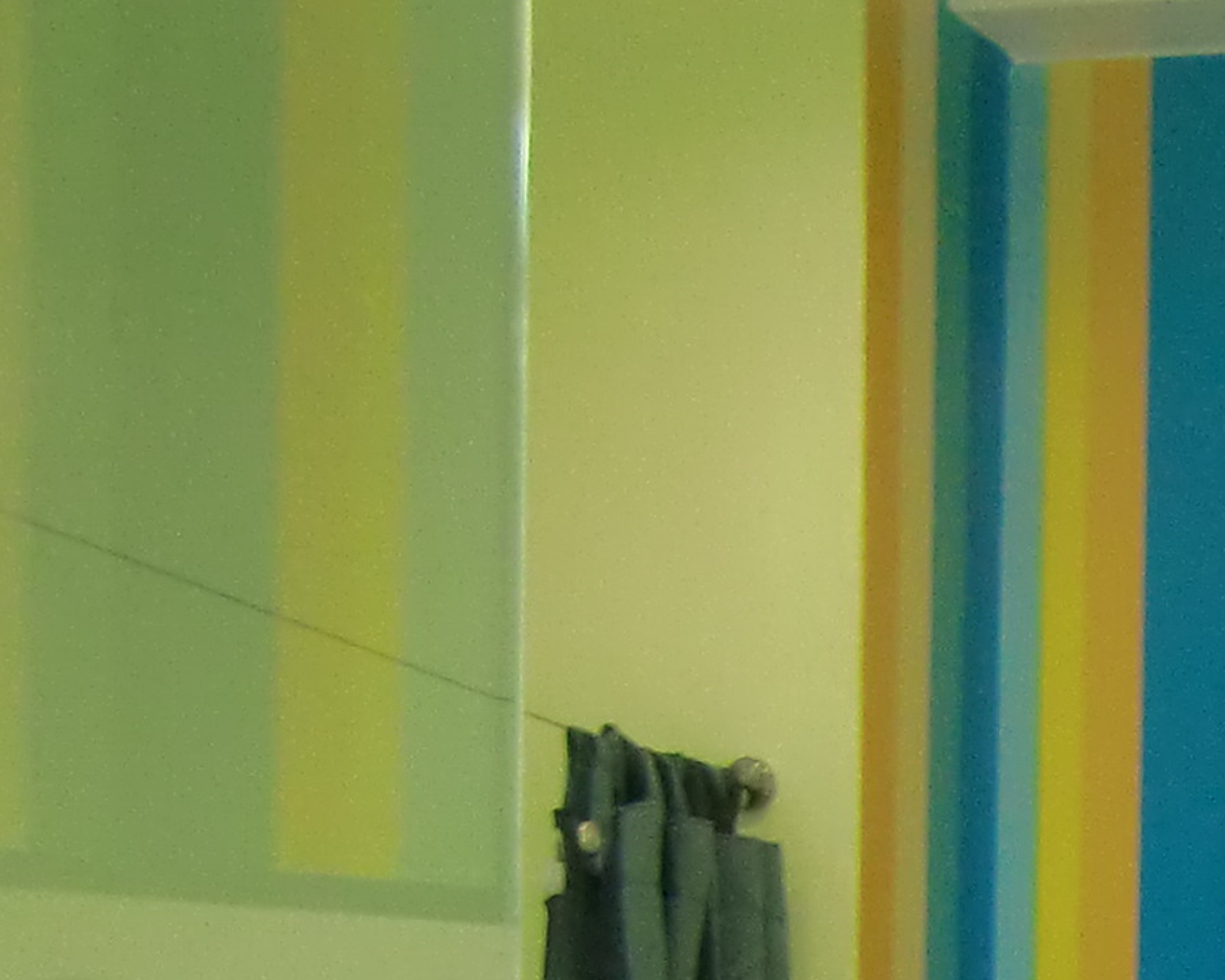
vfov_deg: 13.2
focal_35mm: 104
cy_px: 1842
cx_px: 2318
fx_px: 3771
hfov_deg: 15.4
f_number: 3.2
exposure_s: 1/60
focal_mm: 4.3
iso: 200
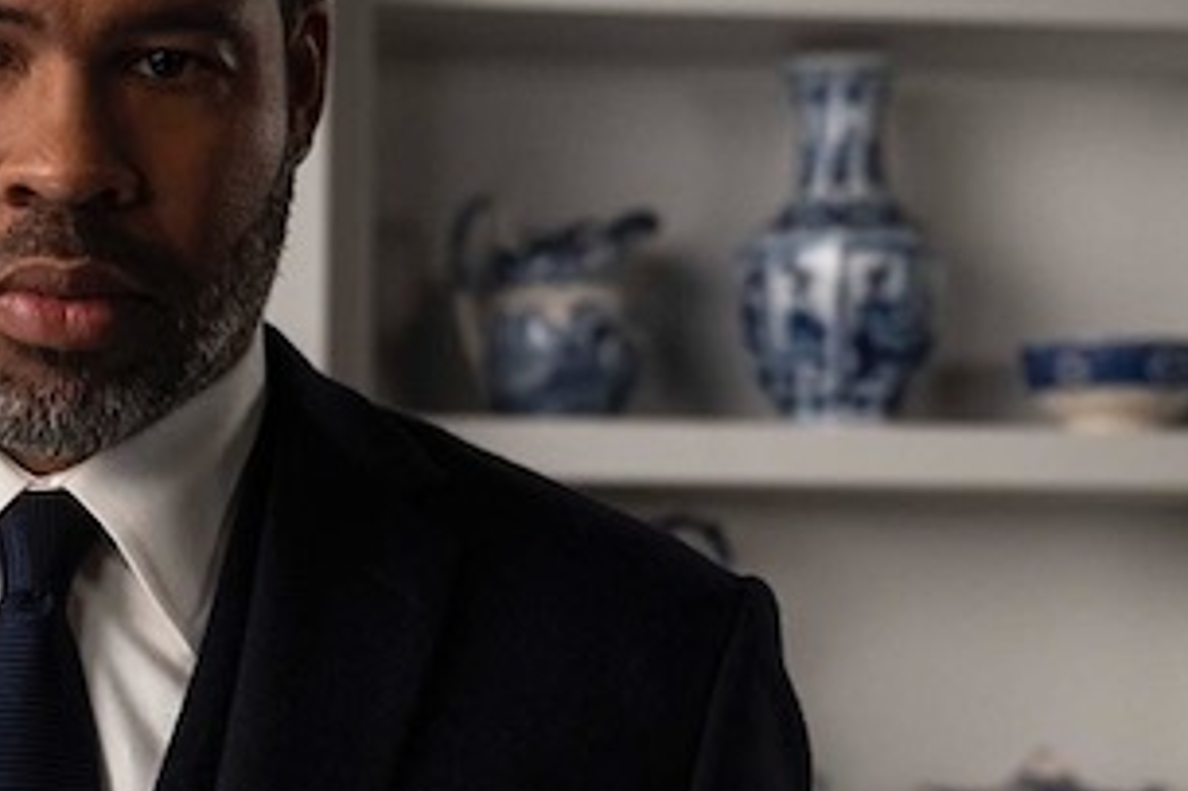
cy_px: 781
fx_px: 3957
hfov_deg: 16.8
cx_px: 121
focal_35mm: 120
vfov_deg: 11.3
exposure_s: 1/60
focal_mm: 30.5
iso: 800
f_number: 2.8
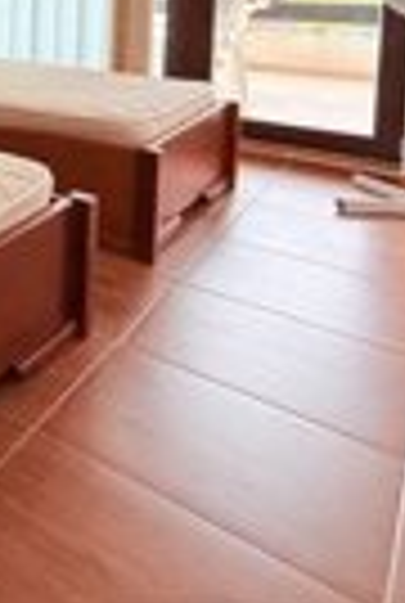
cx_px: -333
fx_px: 655
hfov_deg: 21.5
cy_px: 4
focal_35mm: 39
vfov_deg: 42.8
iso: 80
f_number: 2.2
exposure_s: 1/99
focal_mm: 2.22
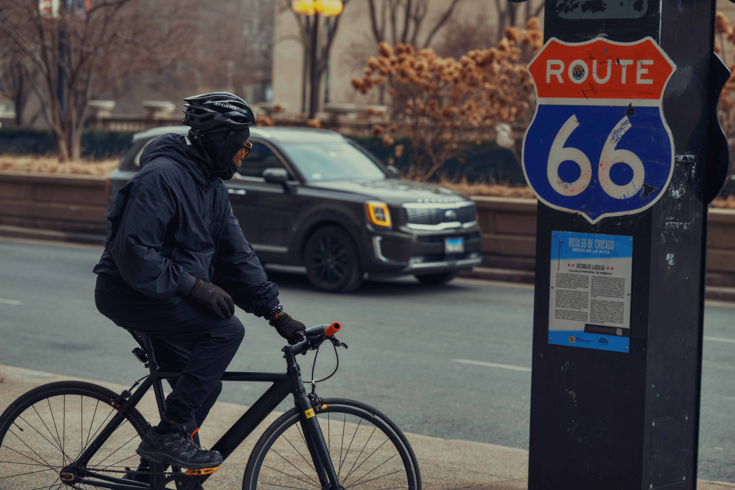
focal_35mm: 90
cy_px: 245
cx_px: 368
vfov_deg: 15.2
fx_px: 1837
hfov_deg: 22.6
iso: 500
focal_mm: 90
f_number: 3.5
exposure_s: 1/500
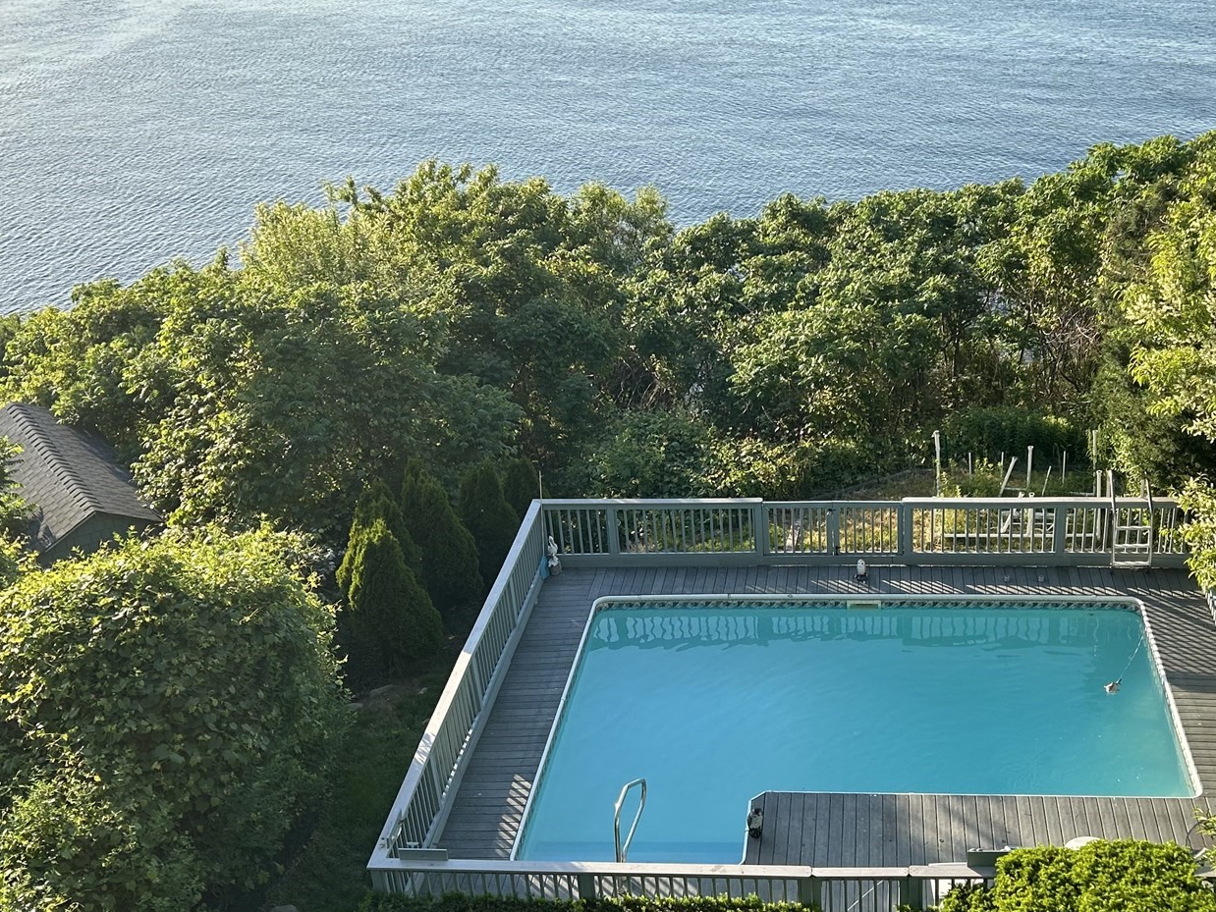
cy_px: 513
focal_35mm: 43
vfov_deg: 33.6
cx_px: 780
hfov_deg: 43.4
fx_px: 1511
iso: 50
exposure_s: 1/1196
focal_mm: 5.7
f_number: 1.5
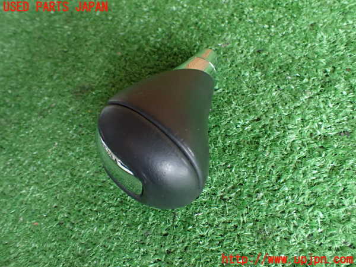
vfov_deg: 46.8
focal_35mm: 30
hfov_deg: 60.0
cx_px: 178
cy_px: 134
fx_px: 309
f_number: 2.3
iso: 800
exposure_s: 1/50
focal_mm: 5.4
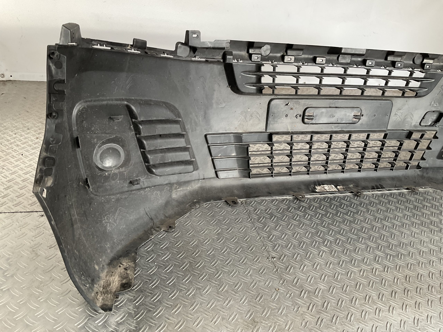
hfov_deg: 61.7
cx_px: 222
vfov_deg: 48.2
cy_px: 166
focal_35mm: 29
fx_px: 371
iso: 64
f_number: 1.8
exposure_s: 1/50
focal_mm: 3
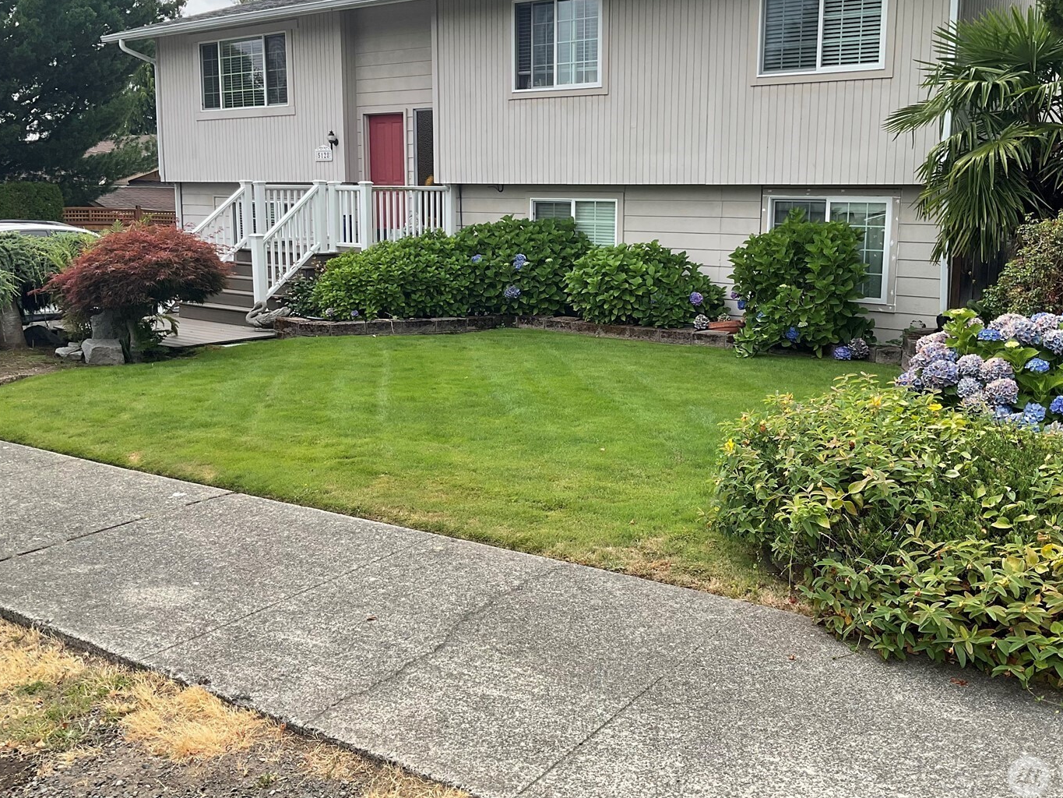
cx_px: 586
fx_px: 1044
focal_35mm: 34
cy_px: 341
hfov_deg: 53.9
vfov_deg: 41.7
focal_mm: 3
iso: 16
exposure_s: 1/759
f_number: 1.8
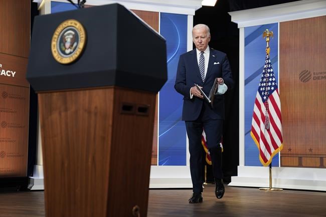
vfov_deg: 20.3
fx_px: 607
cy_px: 108
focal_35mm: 67
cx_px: 163
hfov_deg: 30.1
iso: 1000
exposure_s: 1/200
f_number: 2.8
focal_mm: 67
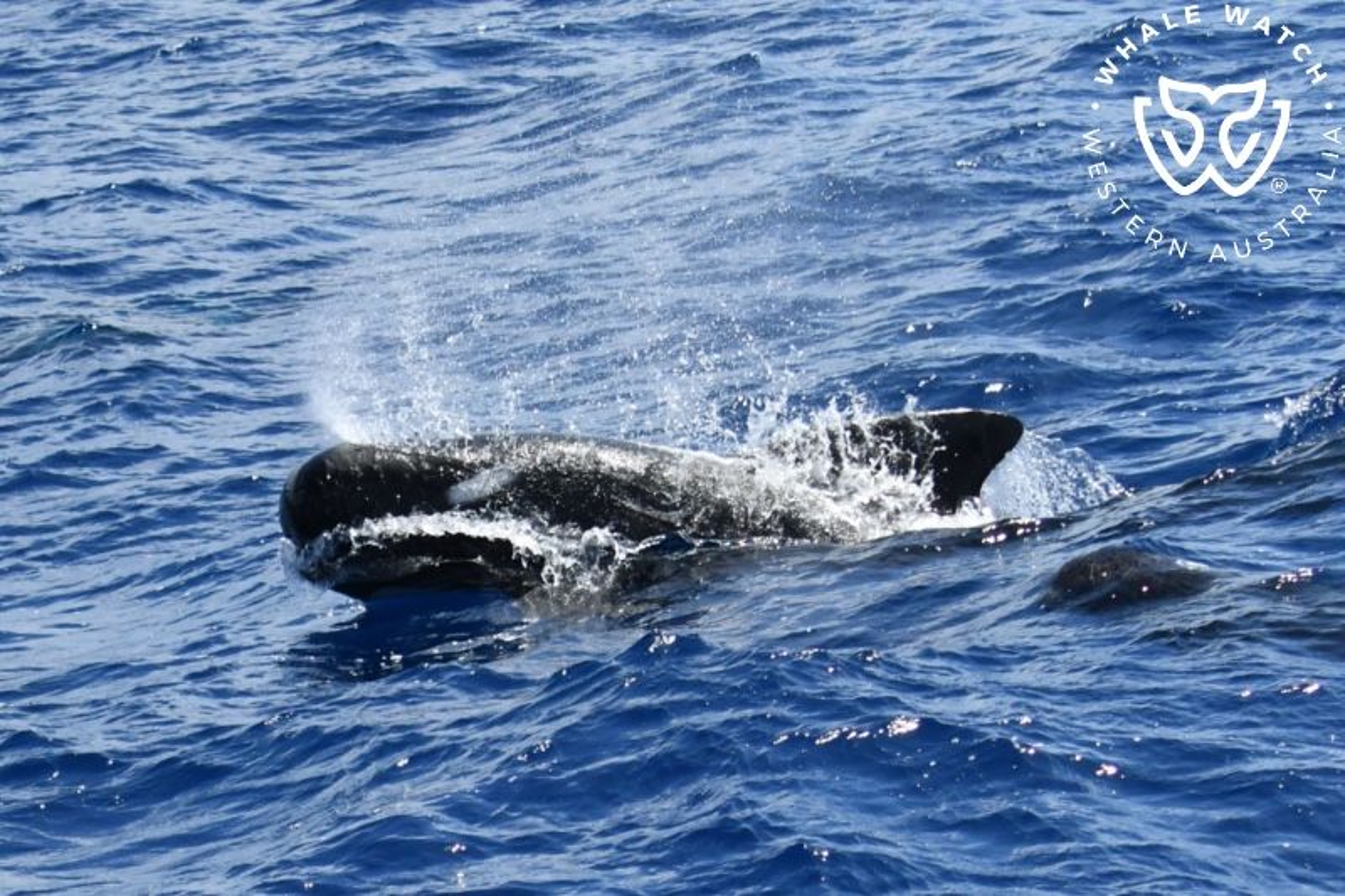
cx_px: 672
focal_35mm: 60
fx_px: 2241
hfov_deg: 33.4
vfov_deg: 22.6
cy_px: 448
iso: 1000
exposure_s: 1/8000
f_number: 5
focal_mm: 60
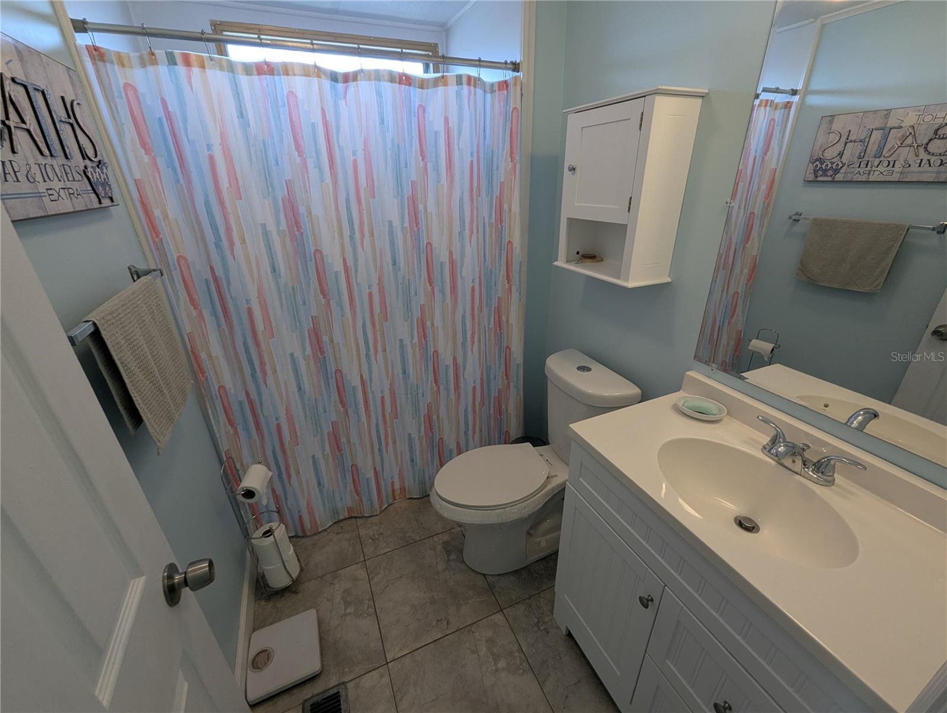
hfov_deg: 106.1
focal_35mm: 13
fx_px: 356
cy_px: 356
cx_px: 474
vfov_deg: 90.1
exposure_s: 1/40
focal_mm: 1.95
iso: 60
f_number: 2.2
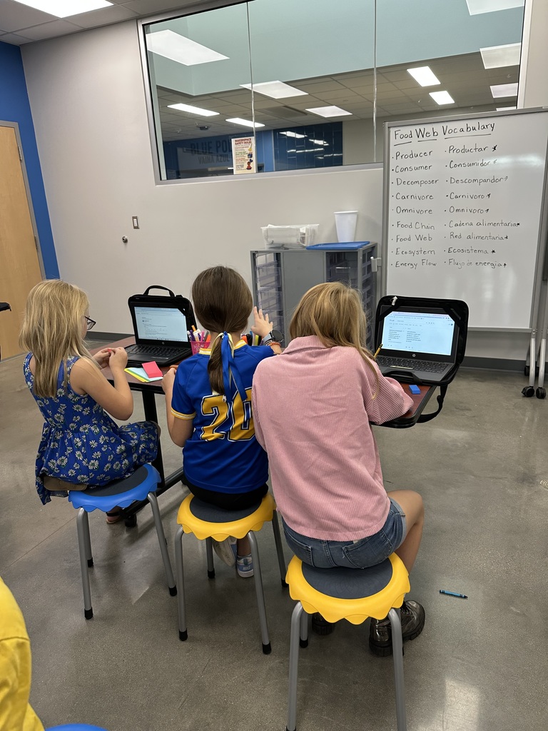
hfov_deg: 56.8
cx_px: 274
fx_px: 507
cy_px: 366
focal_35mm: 24
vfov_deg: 71.6
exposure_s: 1/120
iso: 160
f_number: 1.78
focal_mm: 6.86
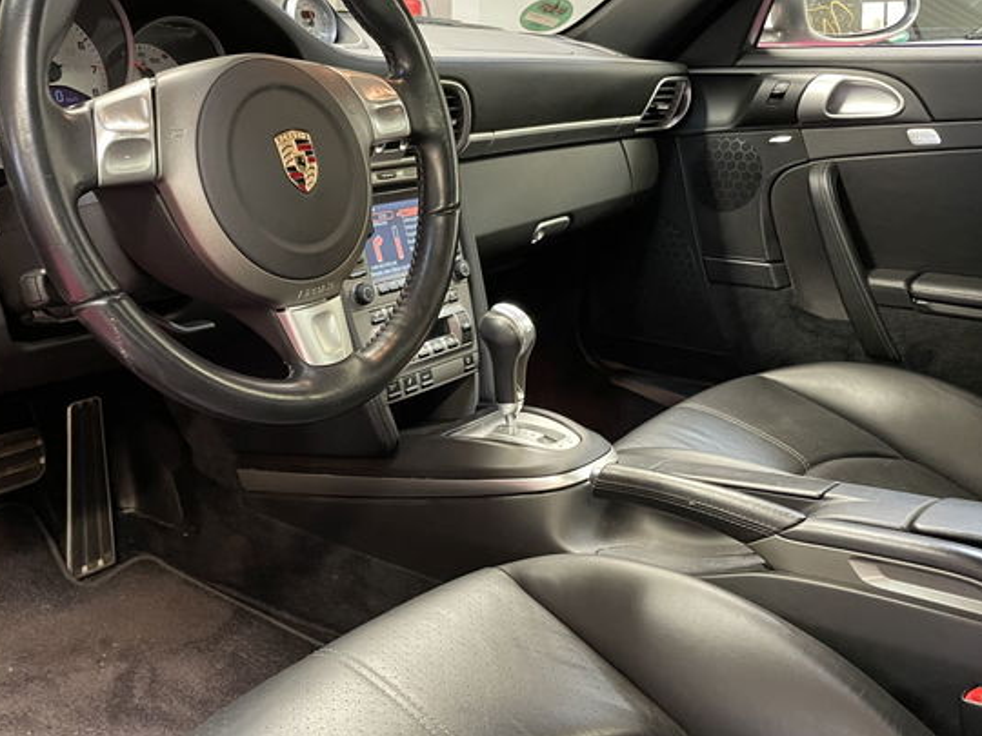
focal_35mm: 37
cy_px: 362
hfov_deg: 49.9
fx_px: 1050
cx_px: 411
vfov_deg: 38.7
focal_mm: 4.2
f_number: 1.6
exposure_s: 1/33
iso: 500
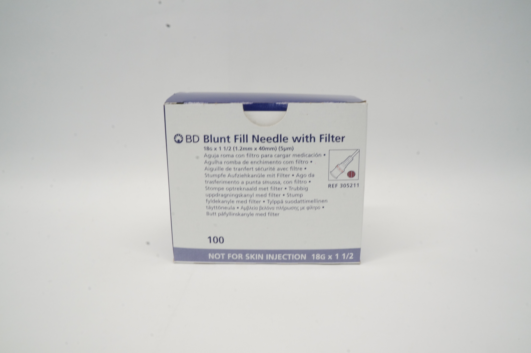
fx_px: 398
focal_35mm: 27
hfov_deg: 67.4
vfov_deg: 47.8
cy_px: 176
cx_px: 266
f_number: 22
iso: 800
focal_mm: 18
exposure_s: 1/8
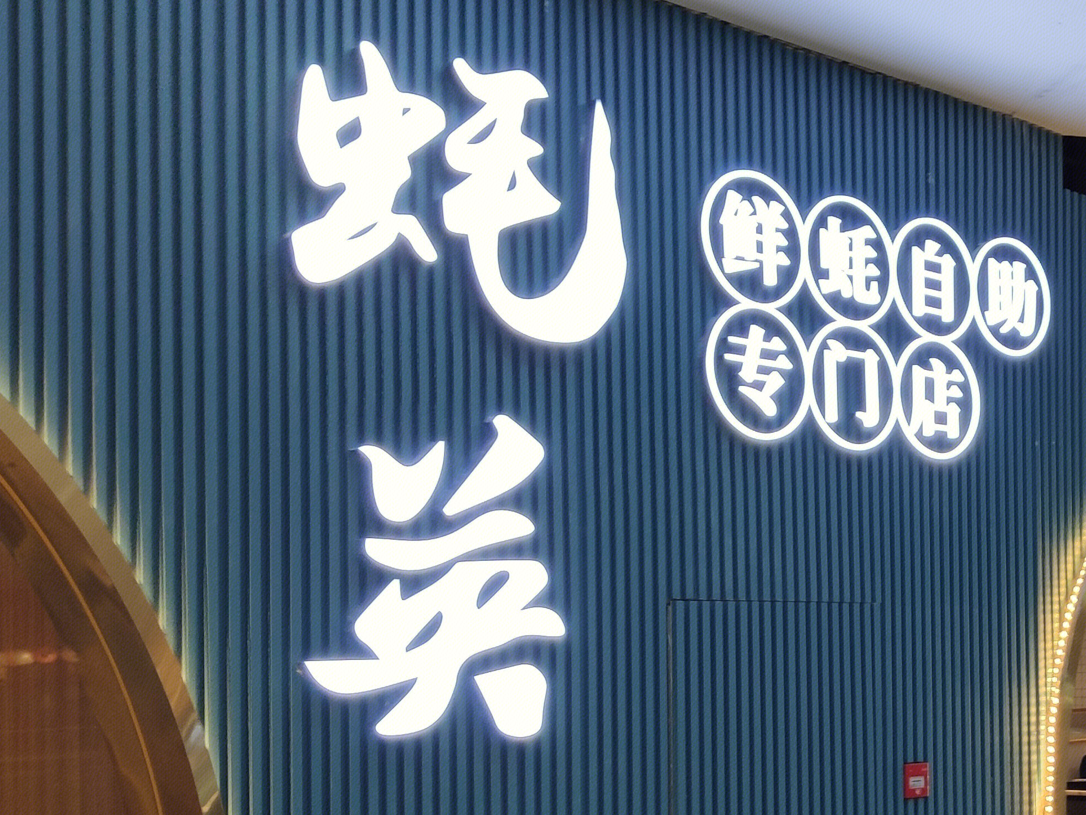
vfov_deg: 27.2
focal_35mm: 53
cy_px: 603
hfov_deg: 34.4
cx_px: 955
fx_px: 1663
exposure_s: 1/100
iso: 128
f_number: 1.75
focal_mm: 4.75
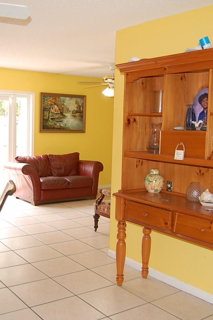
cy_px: 160
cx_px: 86
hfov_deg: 32.5
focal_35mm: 41
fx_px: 364
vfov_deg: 47.4
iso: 400
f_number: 3.5
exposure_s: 1/80
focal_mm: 18
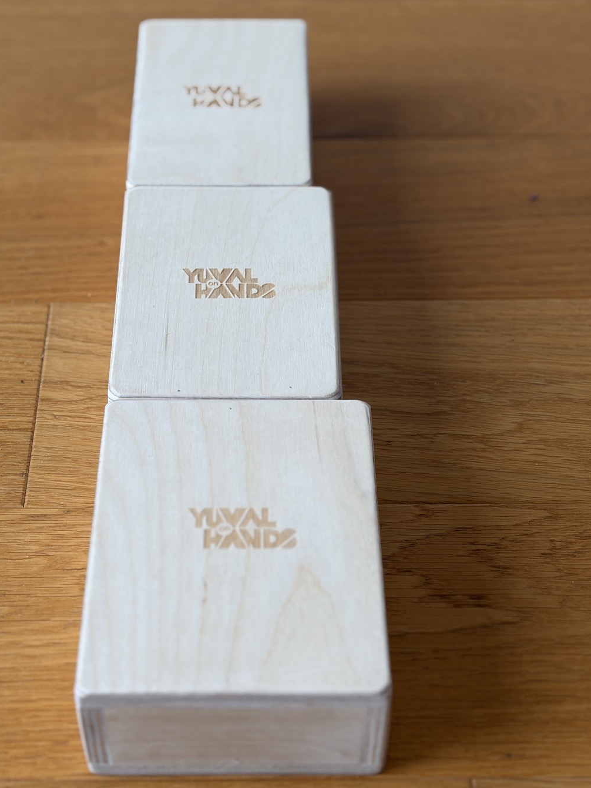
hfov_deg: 23.6
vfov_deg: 31.2
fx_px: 1412
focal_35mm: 62
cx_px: 256
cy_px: 412
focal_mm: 5.96
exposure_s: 1/142
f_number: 1.6
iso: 25
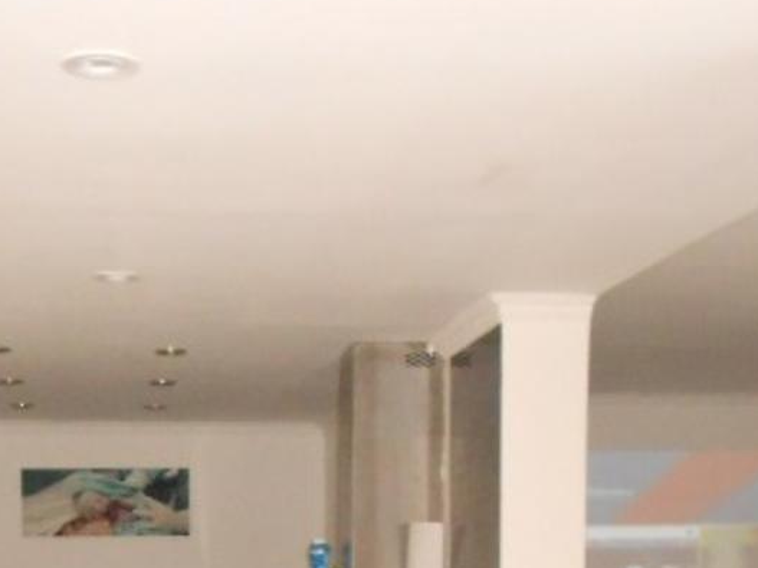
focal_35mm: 71
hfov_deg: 27.1
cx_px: 201
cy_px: 755
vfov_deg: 19.1
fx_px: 1554
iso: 640
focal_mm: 4.6
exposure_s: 1/25
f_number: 3.2
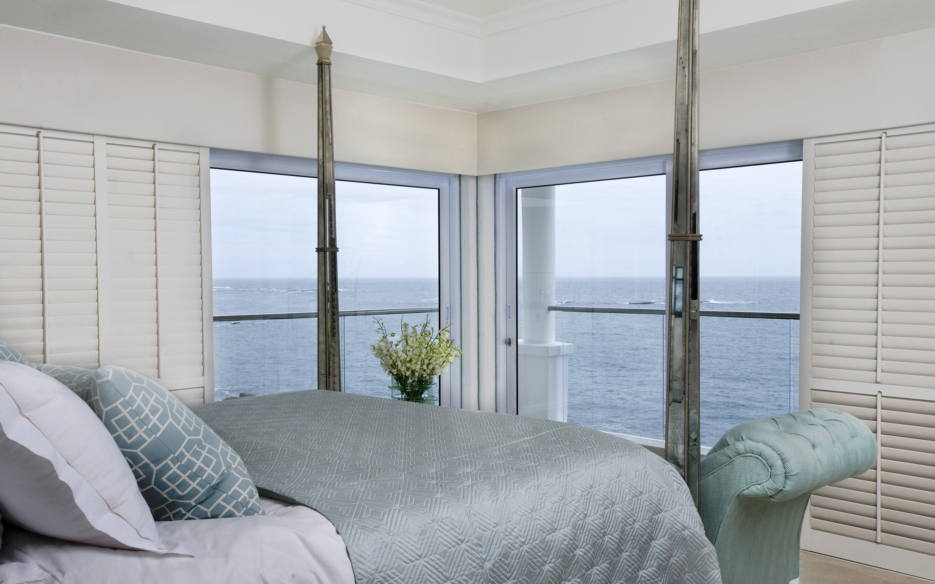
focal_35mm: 36
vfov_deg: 35.3
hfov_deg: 54.0
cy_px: 297
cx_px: 472
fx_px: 917
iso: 200
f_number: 16
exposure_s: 1/125
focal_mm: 35
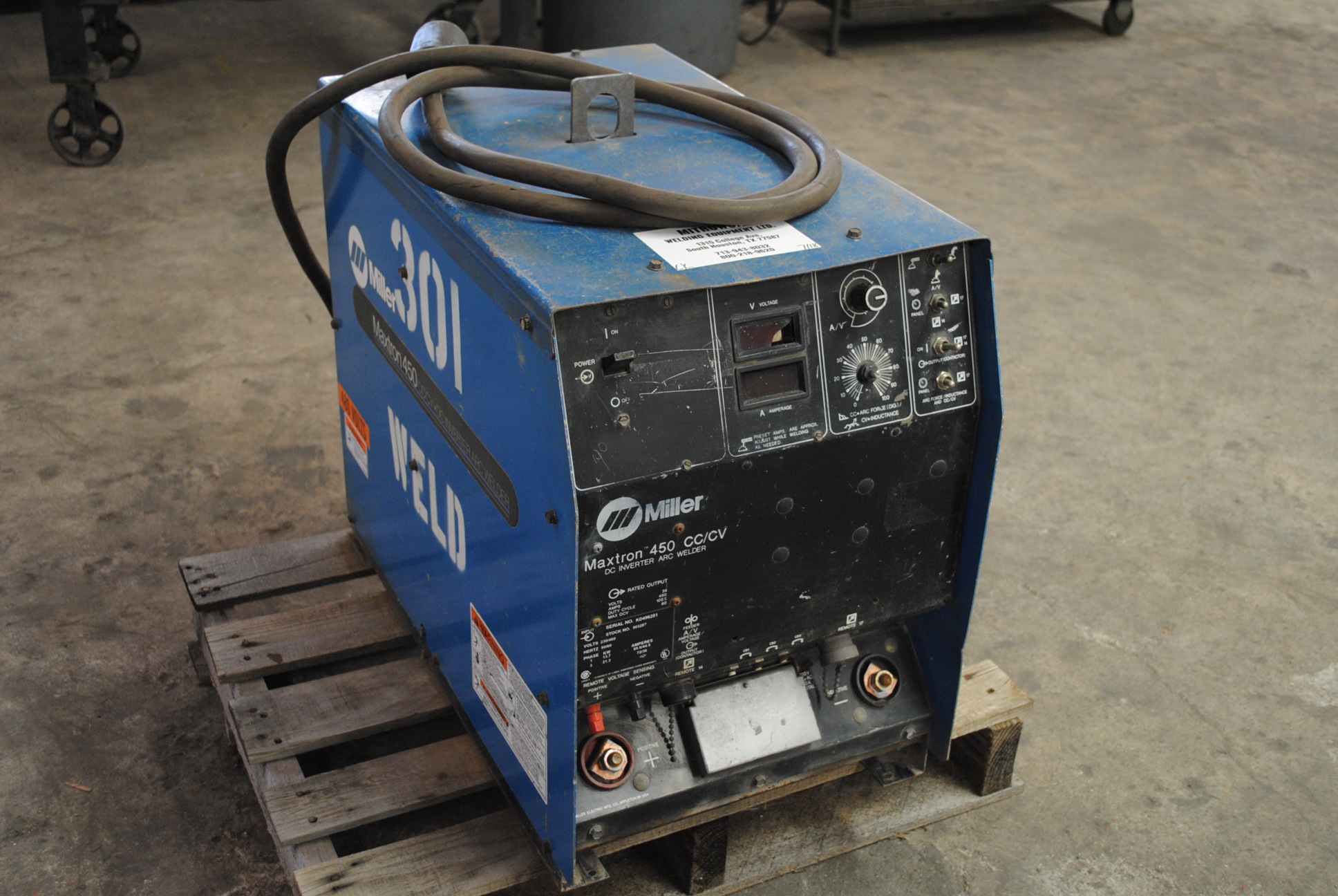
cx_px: 669
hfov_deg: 46.3
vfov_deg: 32.0
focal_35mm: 42
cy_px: 448
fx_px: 1563
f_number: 4.5
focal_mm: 28
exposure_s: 1/30
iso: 450
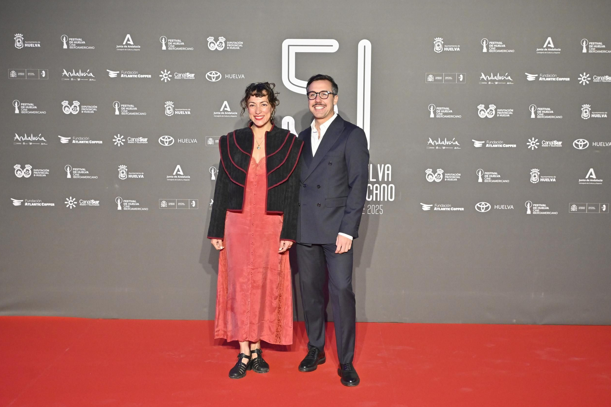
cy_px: 210
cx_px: 316
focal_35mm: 52
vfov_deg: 26.2
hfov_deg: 38.5
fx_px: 874
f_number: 5
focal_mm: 33
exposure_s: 1/200
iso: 2000
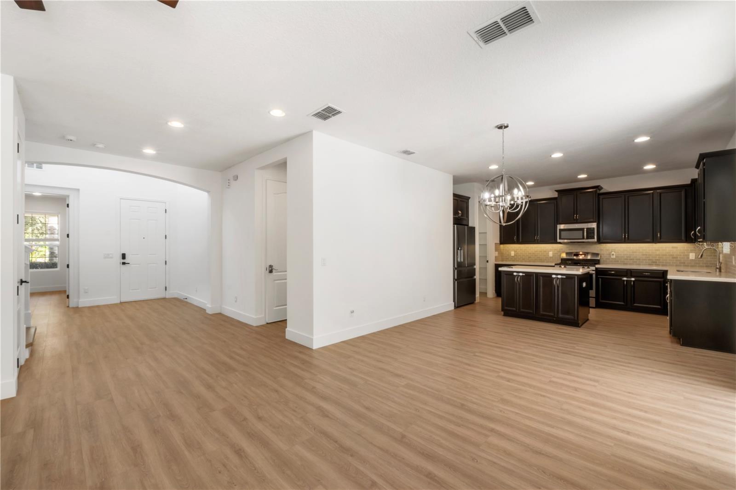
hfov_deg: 100.4
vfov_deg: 77.3
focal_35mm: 15
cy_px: 245
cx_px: 368
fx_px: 307
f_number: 20
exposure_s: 1/1.67
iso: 320
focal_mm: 10
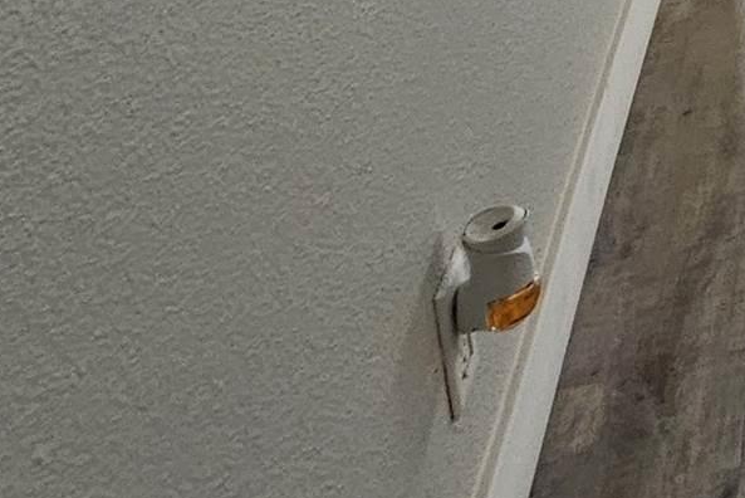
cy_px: -591
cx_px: 1640
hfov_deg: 16.8
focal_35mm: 70
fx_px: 1449
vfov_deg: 14.7
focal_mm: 2.2
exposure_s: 1/60
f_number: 2.2
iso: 80
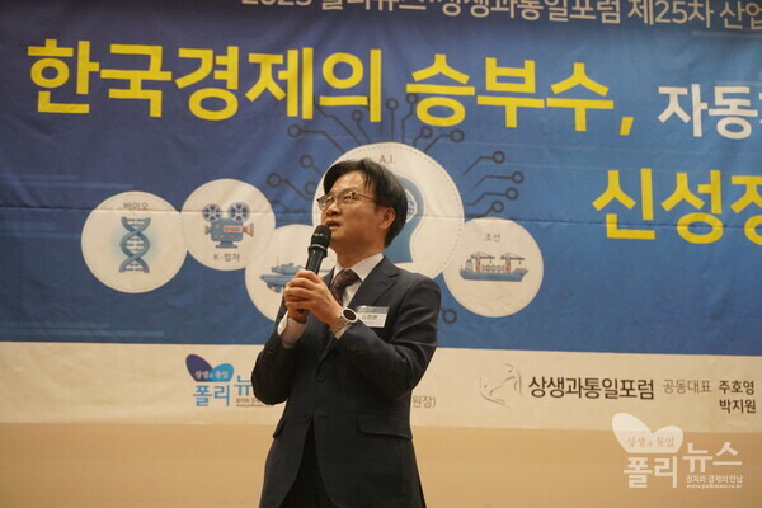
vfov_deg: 18.2
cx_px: 381
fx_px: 1587
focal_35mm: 75
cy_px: 254
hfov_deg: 27.0
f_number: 5.6
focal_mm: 50
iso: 6400
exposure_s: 1/125
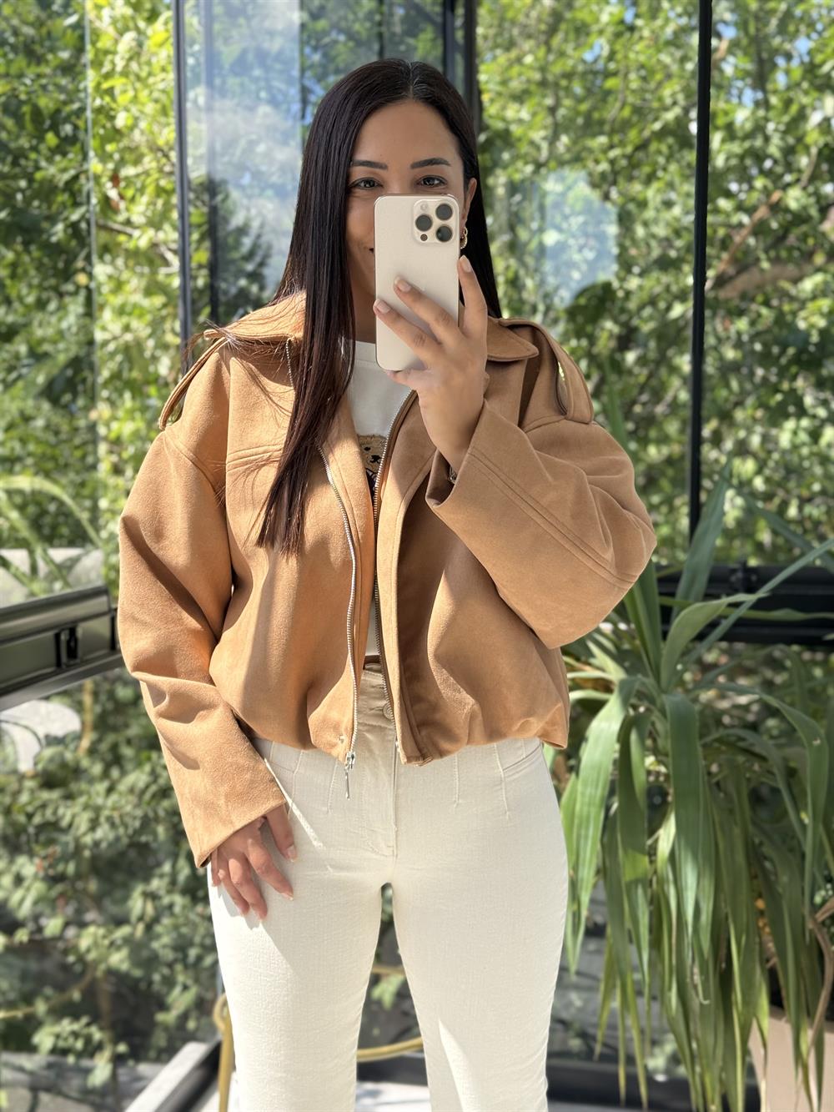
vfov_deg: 39.7
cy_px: 556
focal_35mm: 48
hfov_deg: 30.3
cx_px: 417
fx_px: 1542
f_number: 1.78
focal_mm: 6.76
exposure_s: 1/578
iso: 64
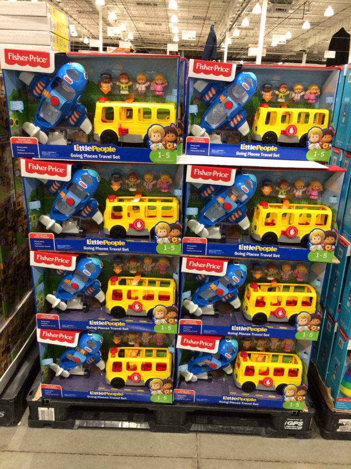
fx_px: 392
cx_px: 176
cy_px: 234
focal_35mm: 29
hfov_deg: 48.2
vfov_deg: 61.7
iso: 125
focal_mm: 4.15
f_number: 2.2
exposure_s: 1/30
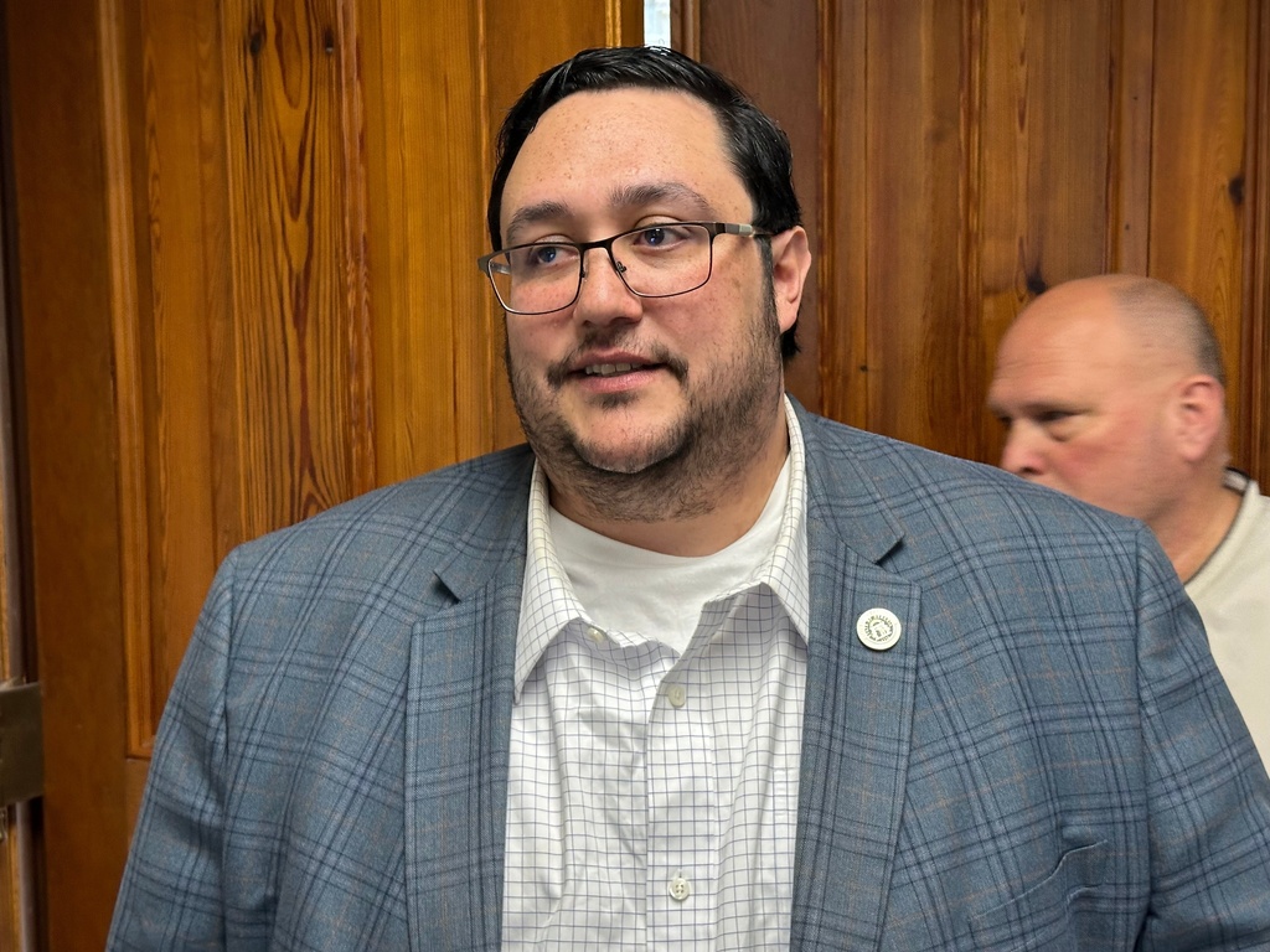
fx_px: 1761
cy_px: 476
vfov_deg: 30.3
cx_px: 635
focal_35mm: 48
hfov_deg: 39.7
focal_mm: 6.86
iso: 200
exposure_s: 1/60
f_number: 1.78
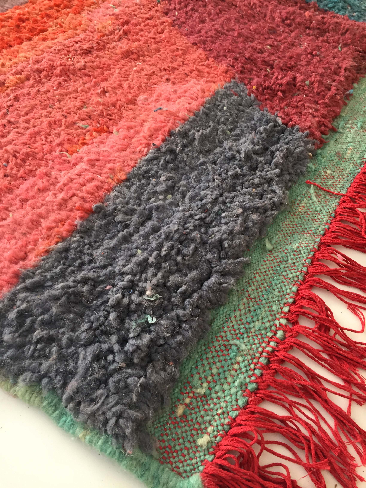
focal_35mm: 29
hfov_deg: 48.2
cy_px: 244
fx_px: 409
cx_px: 183
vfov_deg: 61.7
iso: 64
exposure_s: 1/33
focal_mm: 4.15
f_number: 2.2
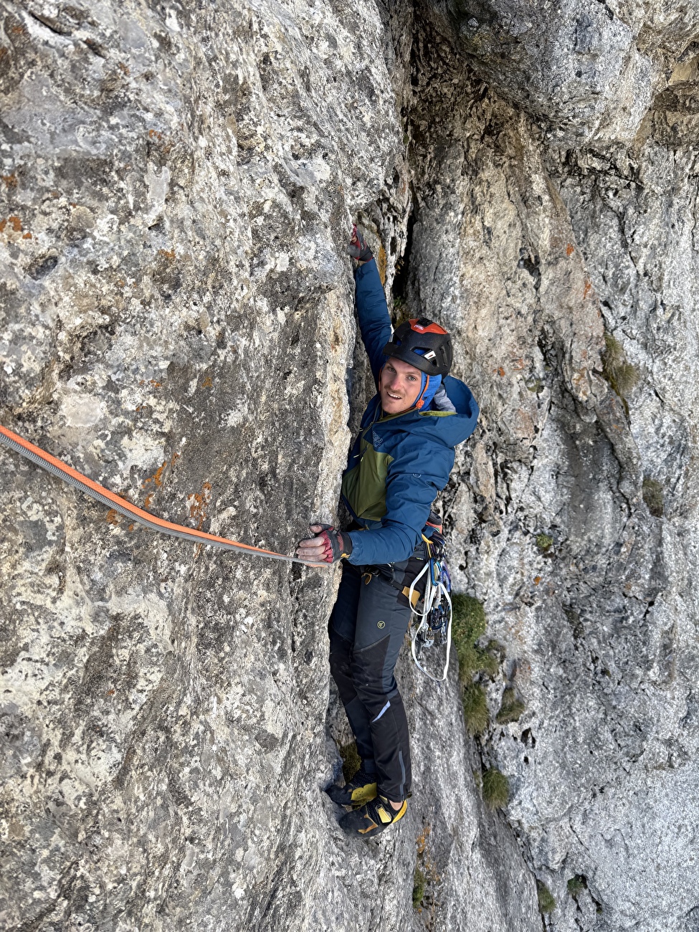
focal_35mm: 24
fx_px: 646
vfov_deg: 71.6
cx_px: 350
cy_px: 466
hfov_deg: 56.8
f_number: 1.78
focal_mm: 6.76
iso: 80
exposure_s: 1/622
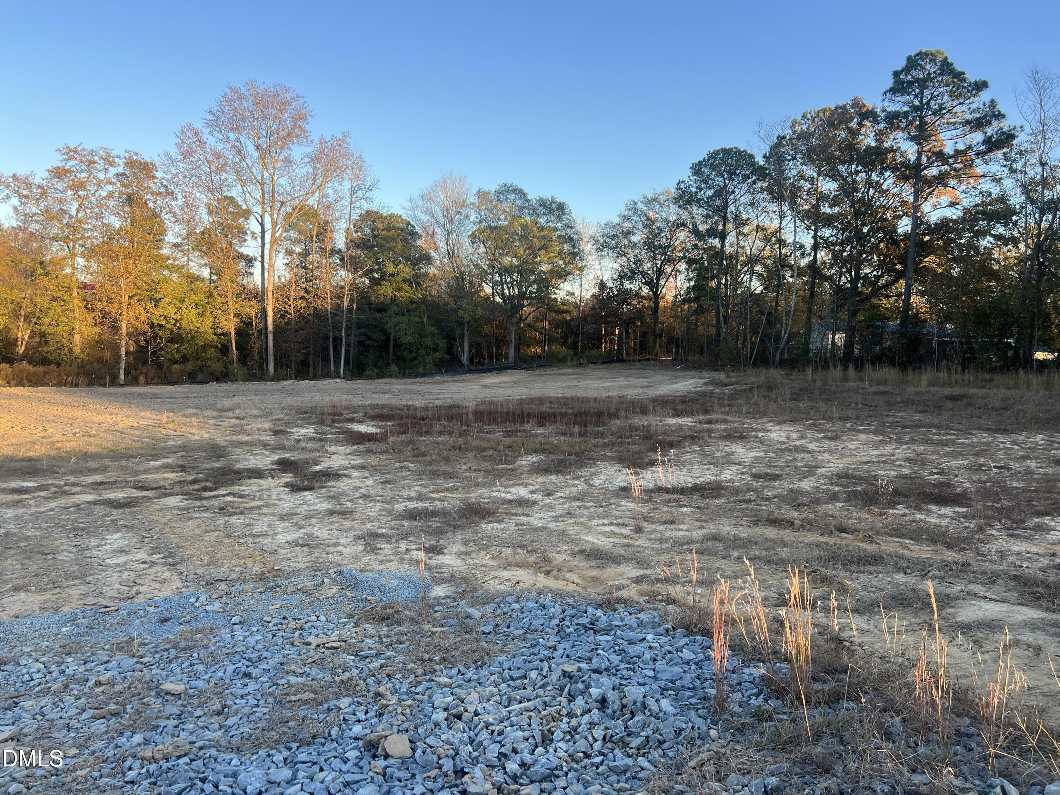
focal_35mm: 26
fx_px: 796
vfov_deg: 53.1
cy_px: 398
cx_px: 530
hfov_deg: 67.3
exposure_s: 1/488
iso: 50
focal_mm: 5.7
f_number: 1.5
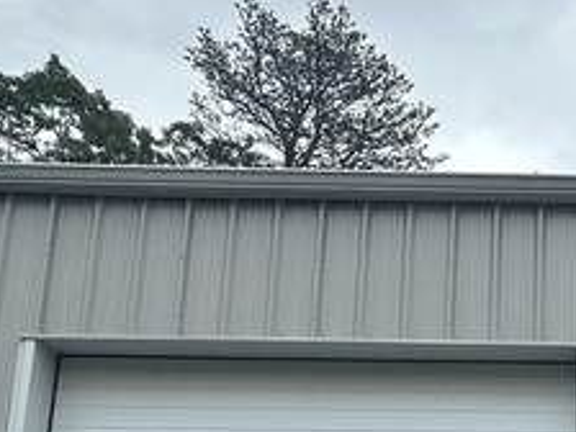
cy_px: 548
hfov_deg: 27.0
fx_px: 1065
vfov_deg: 21.0
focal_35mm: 64
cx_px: 681
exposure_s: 1/1770
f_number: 2.2
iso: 50
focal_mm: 2.22
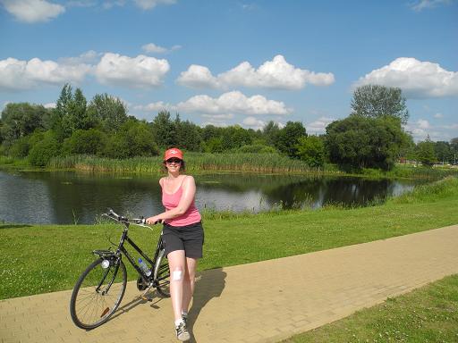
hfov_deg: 63.4
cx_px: 229
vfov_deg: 49.7
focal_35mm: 28
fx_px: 370
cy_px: 172
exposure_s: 1/1000
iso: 100
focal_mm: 6
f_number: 4.5
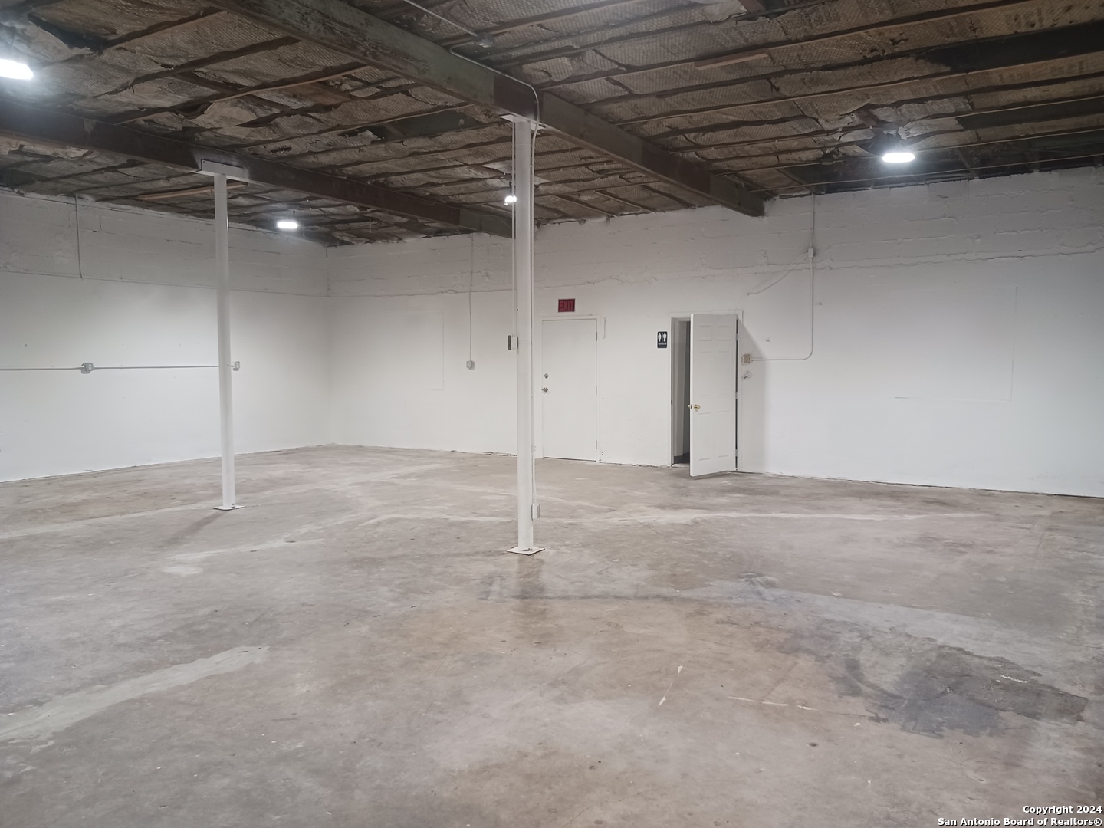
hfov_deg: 65.3
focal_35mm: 27
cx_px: 552
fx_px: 861
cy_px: 414
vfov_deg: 51.4
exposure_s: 1/30
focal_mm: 4
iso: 250
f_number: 1.8
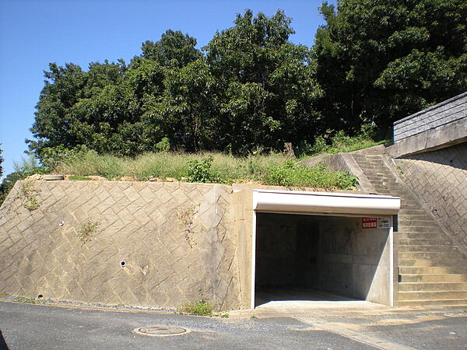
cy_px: 175
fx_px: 513
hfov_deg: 49.0
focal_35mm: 38
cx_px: 234
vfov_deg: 37.7
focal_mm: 6.3
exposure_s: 1/377
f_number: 4.6
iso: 89
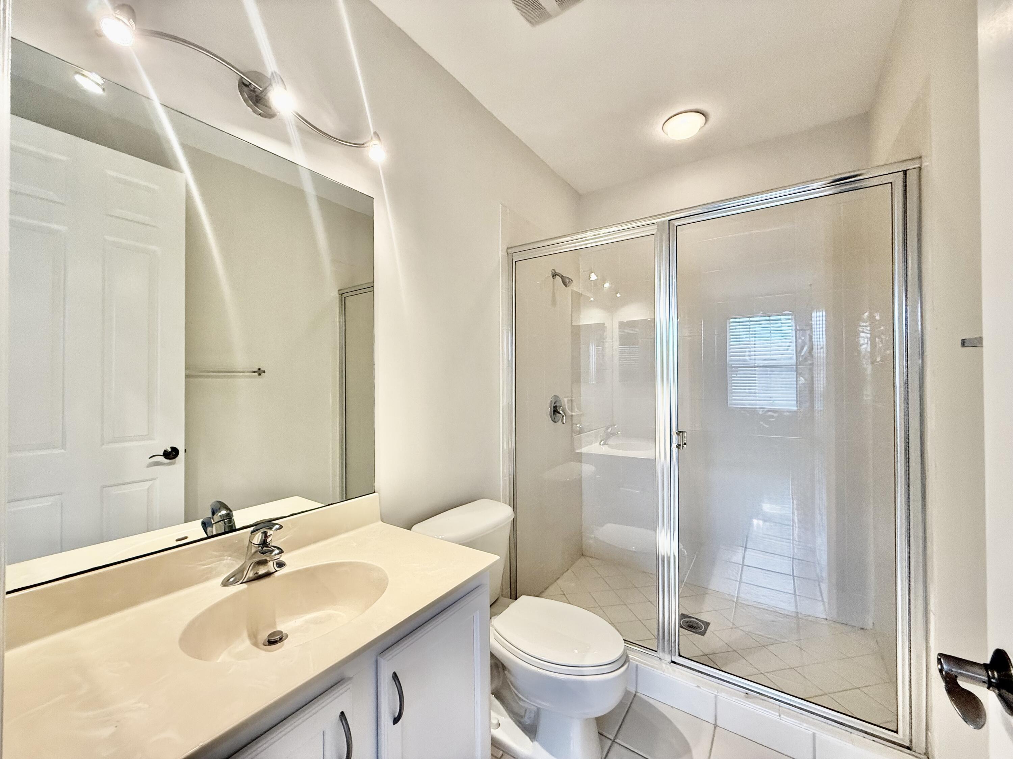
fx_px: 410
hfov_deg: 102.1
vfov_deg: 85.7
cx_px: 506
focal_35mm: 14
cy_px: 380
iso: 320
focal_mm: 2.22
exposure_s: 1/120
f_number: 2.2
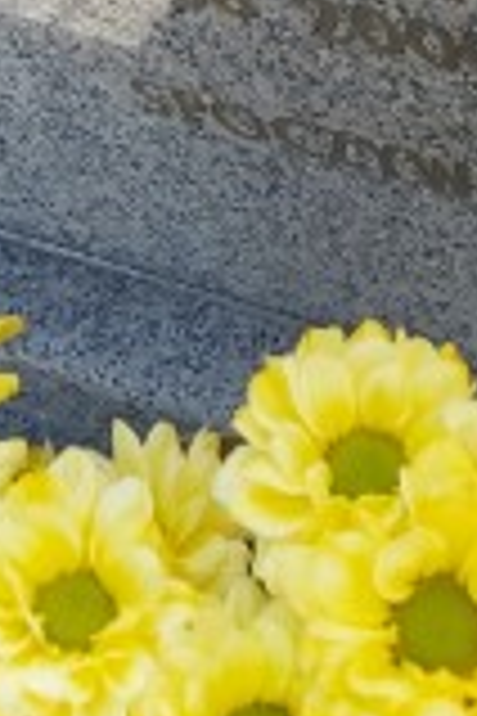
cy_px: -90
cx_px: 504
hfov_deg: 12.4
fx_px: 2166
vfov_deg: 18.0
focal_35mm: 109
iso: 64
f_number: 1.7
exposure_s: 1/440
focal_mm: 3.92
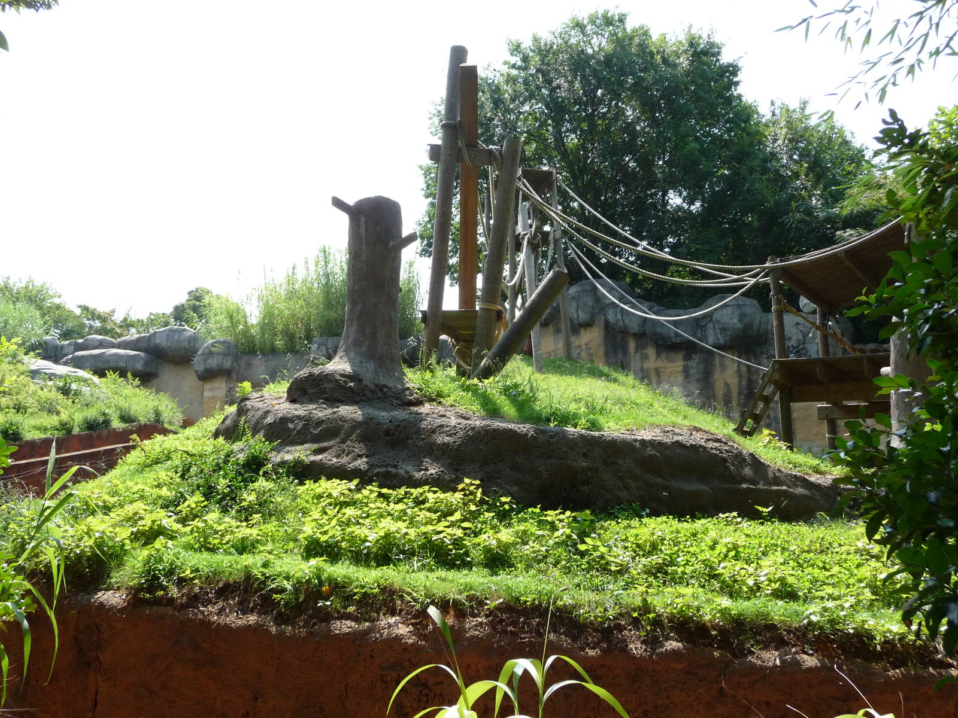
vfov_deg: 41.8
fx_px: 941
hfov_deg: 54.0
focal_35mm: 34
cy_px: 359
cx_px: 479
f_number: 3.6
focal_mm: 5.6
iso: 200
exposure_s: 1/500
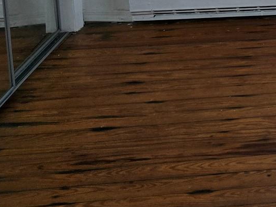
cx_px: 451
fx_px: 701
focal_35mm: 88
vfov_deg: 15.0
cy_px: -142
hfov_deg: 18.7
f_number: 1.7
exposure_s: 1/180
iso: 64
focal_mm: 6.3
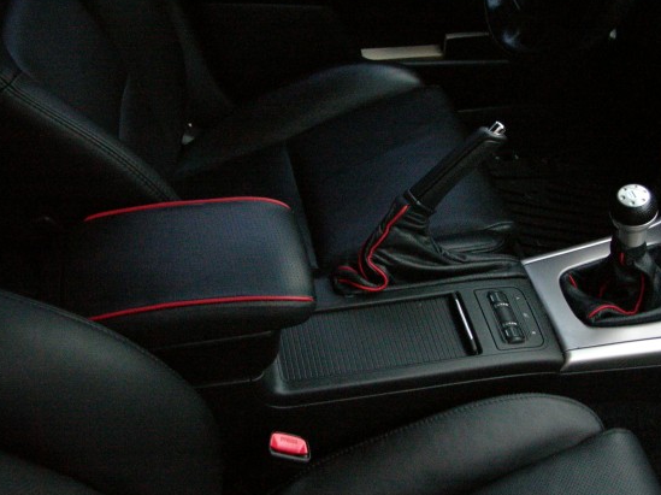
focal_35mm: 42
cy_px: 252
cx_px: 358
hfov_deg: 44.8
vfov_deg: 34.3
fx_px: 801
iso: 300
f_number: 2.7
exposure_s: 1/30
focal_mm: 6
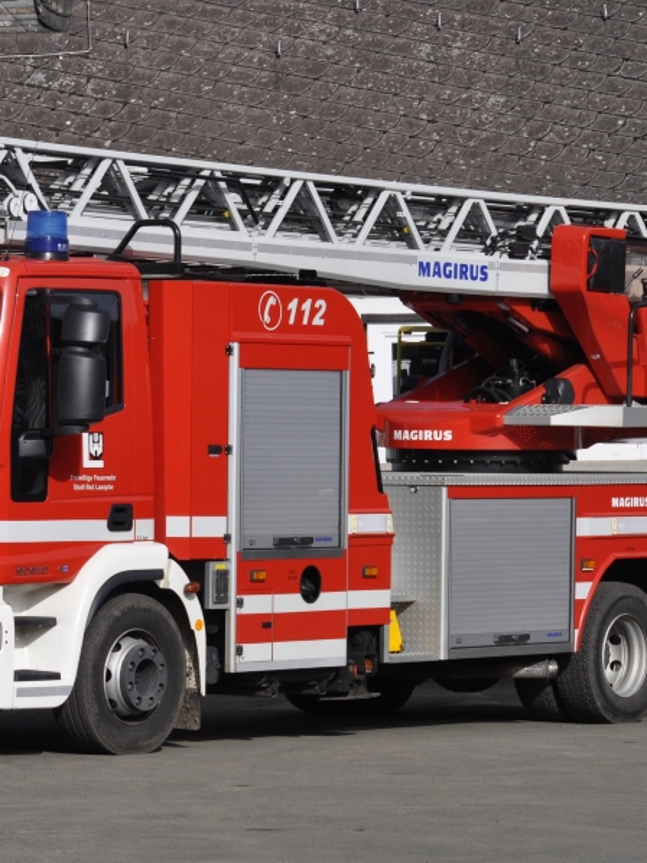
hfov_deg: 9.7
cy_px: 432
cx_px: 168
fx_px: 3791
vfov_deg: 13.0
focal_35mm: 152
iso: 500
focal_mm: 70
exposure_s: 1/1250
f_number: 9
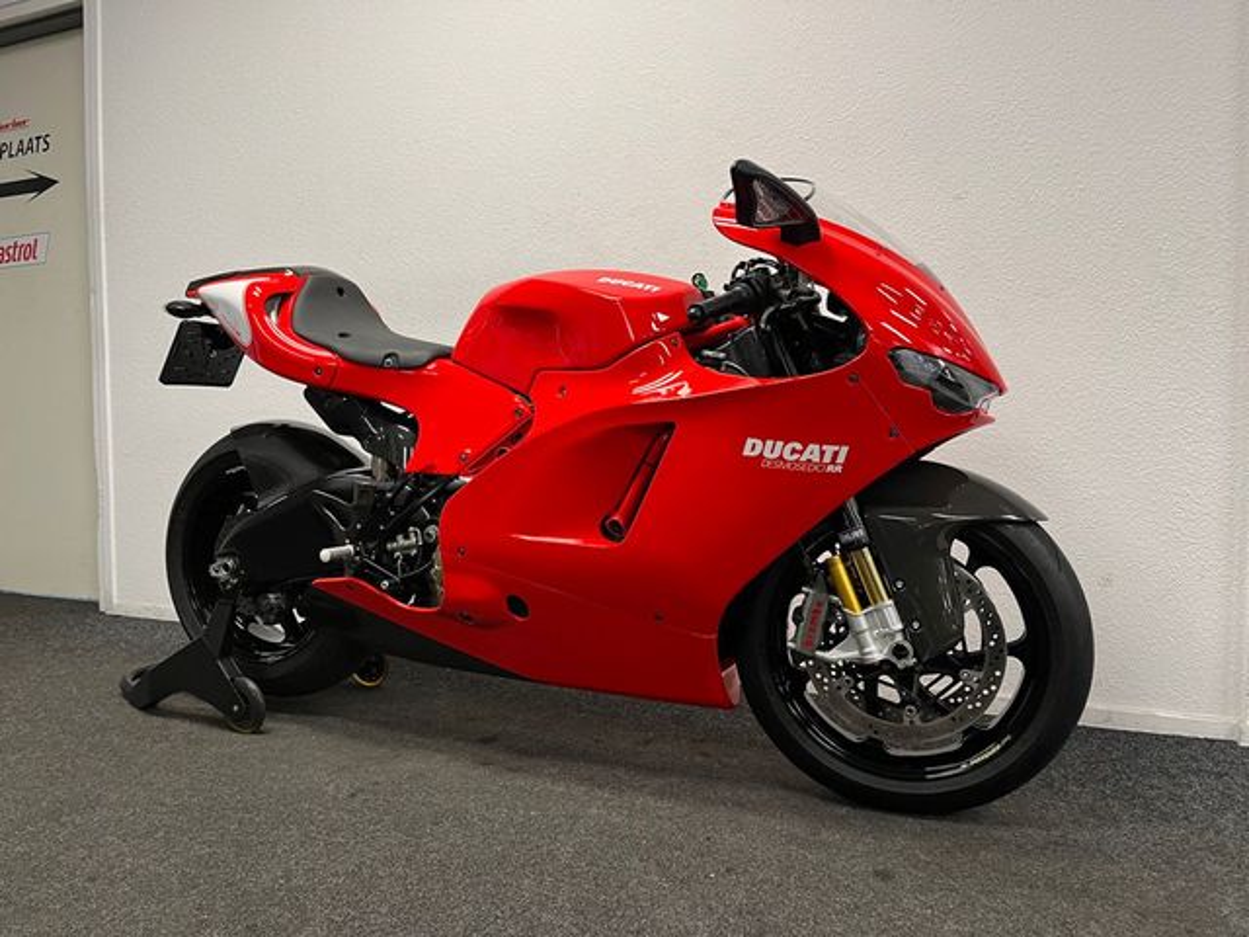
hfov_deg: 67.3
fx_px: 938
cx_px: 624
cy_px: 468
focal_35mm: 26
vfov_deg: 53.1
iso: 100
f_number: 1.6
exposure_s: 1/50
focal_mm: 5.1
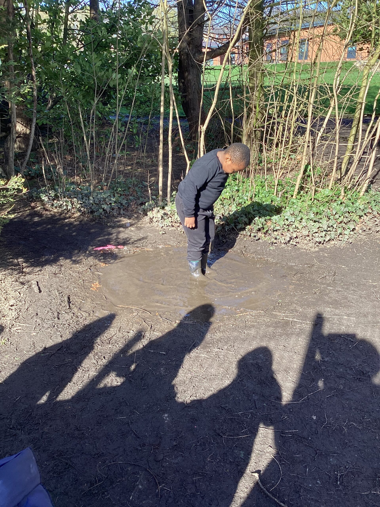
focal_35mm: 31
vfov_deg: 58.4
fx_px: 454
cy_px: 254
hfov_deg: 45.4
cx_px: 190
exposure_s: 1/145
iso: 25
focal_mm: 3.3
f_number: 2.4
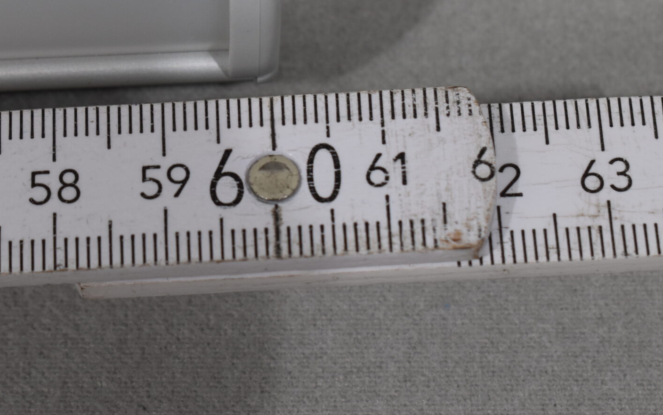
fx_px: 2763
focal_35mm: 153
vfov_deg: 8.6
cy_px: 100
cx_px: 262
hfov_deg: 13.7
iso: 360
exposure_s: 1/60
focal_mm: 55
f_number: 8
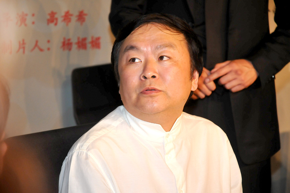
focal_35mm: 105
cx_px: 145
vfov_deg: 13.0
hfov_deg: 19.5
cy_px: 96
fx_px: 845
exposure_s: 1/125
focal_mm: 70
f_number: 4.5
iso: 800
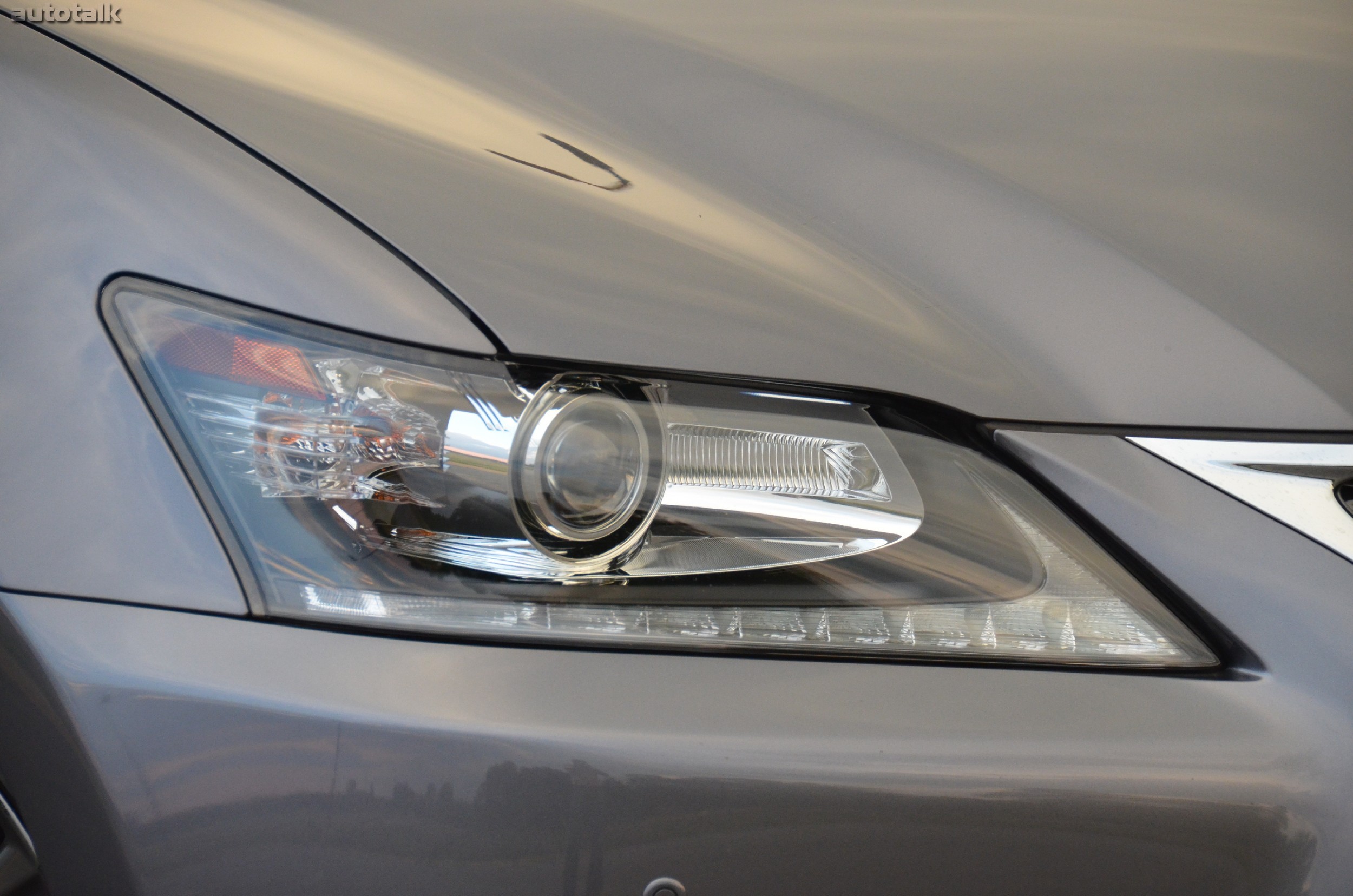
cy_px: 448
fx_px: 7595
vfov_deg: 6.8
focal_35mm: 202
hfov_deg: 10.2
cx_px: 676
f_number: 5.6
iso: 1600
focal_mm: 135
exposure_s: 1/400
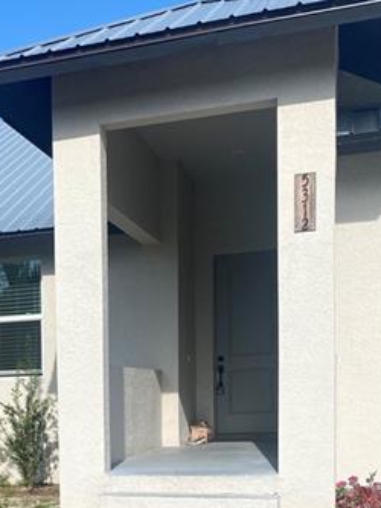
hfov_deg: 23.0
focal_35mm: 60
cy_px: 462
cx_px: -35
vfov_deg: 30.7
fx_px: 880
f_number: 1.8
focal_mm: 4.25
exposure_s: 1/3300
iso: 32
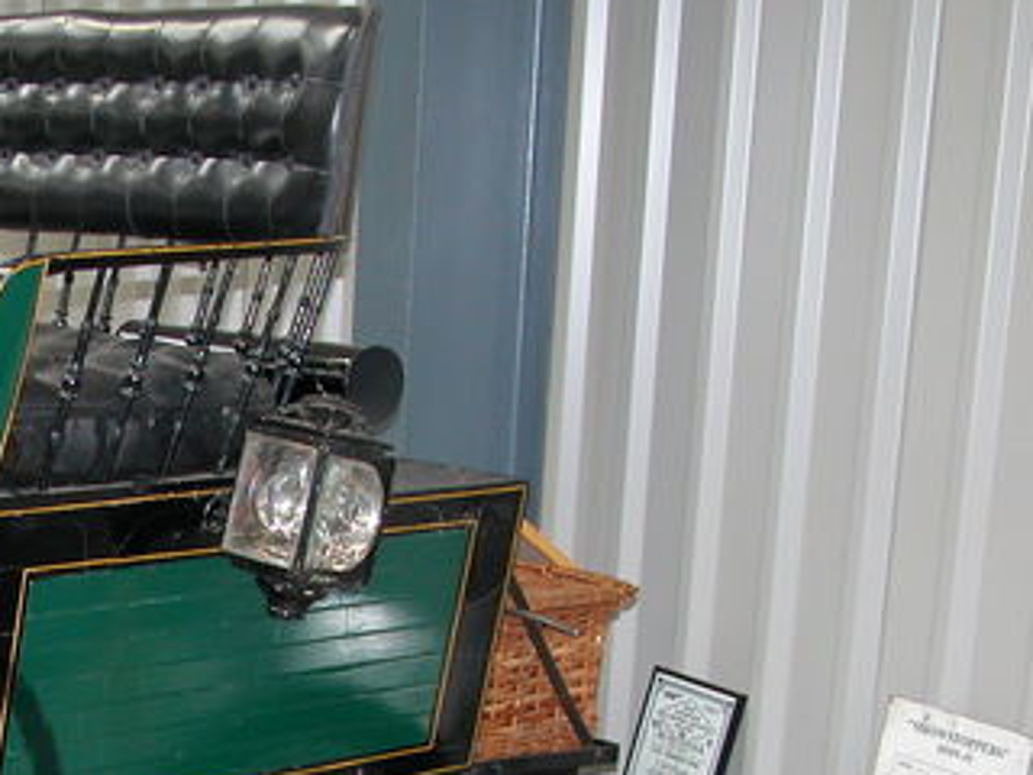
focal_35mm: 90
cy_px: 804
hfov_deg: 20.6
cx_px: -155
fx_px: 2686
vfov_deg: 16.0
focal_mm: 9.2
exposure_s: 1/60
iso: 200
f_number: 2.8
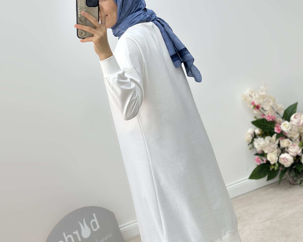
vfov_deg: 21.5
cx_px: 171
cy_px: 93
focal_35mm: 71
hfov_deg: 26.7
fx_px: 637
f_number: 1.78
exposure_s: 1/180
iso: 80
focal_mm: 6.86
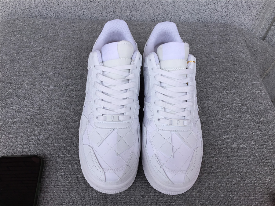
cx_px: 138
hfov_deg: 58.4
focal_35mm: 31
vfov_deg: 45.4
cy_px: 103
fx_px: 246
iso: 25
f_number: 2.4
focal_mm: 3.3
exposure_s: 1/500
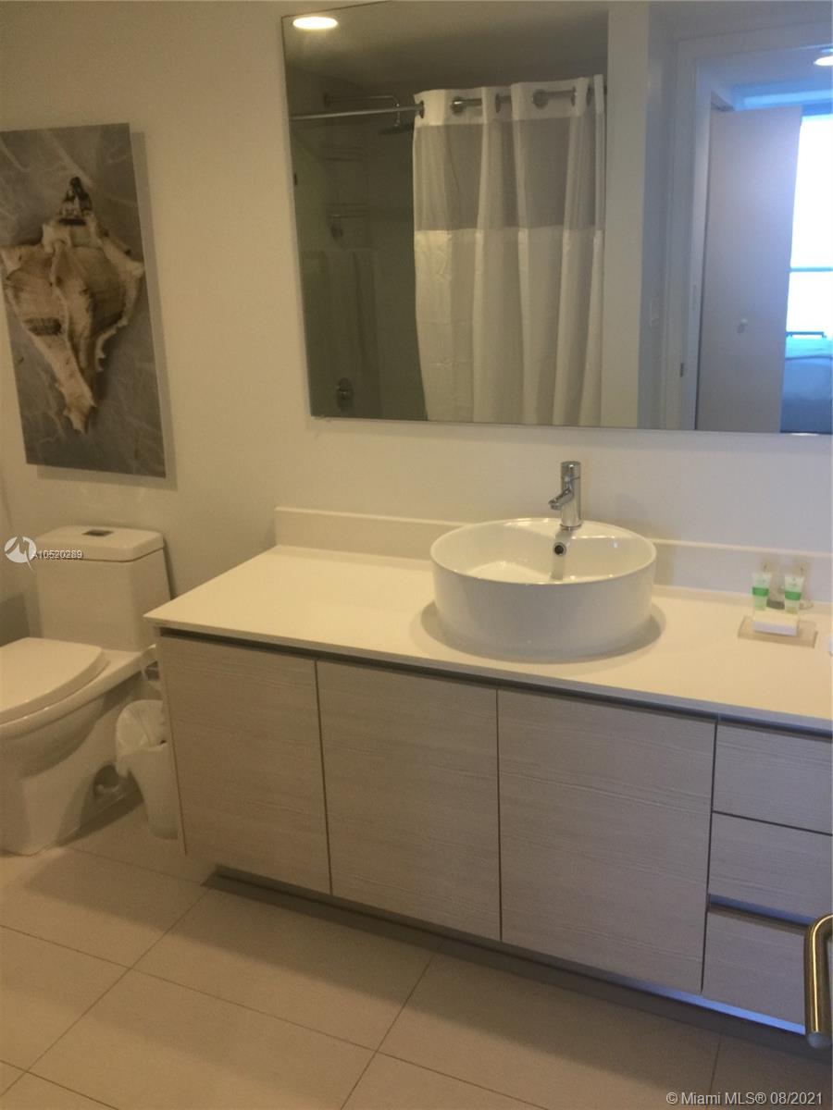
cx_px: 416
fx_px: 930
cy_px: 555
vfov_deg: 61.7
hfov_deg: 48.2
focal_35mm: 29
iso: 50
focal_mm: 4.15
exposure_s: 1/30
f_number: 2.2
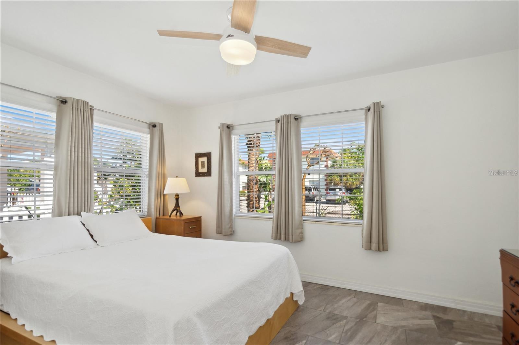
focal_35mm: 16
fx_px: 238
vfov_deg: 72.0
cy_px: 172
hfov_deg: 95.0
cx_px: 260
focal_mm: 11
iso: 200
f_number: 8
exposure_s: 1/60
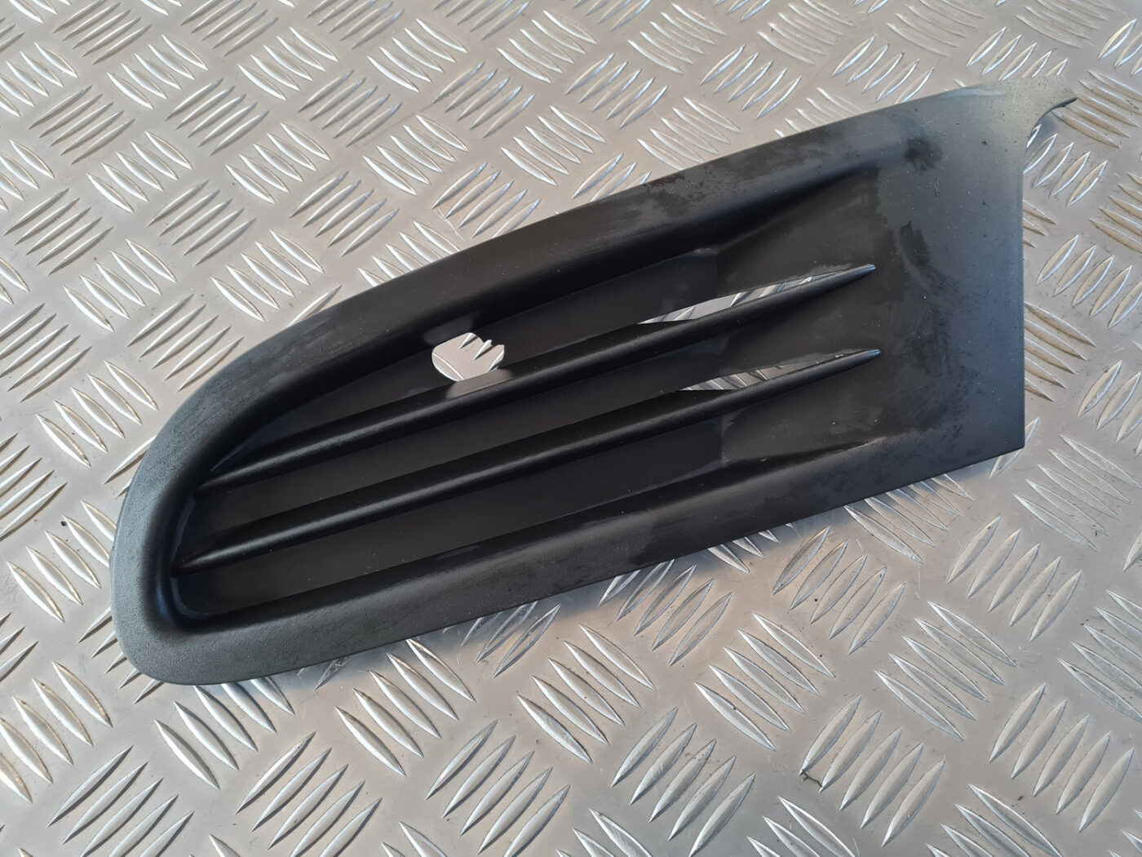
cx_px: 571
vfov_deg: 53.1
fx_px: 858
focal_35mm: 26
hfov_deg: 67.3
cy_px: 428
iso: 200
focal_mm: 5.4
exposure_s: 1/100
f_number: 1.8
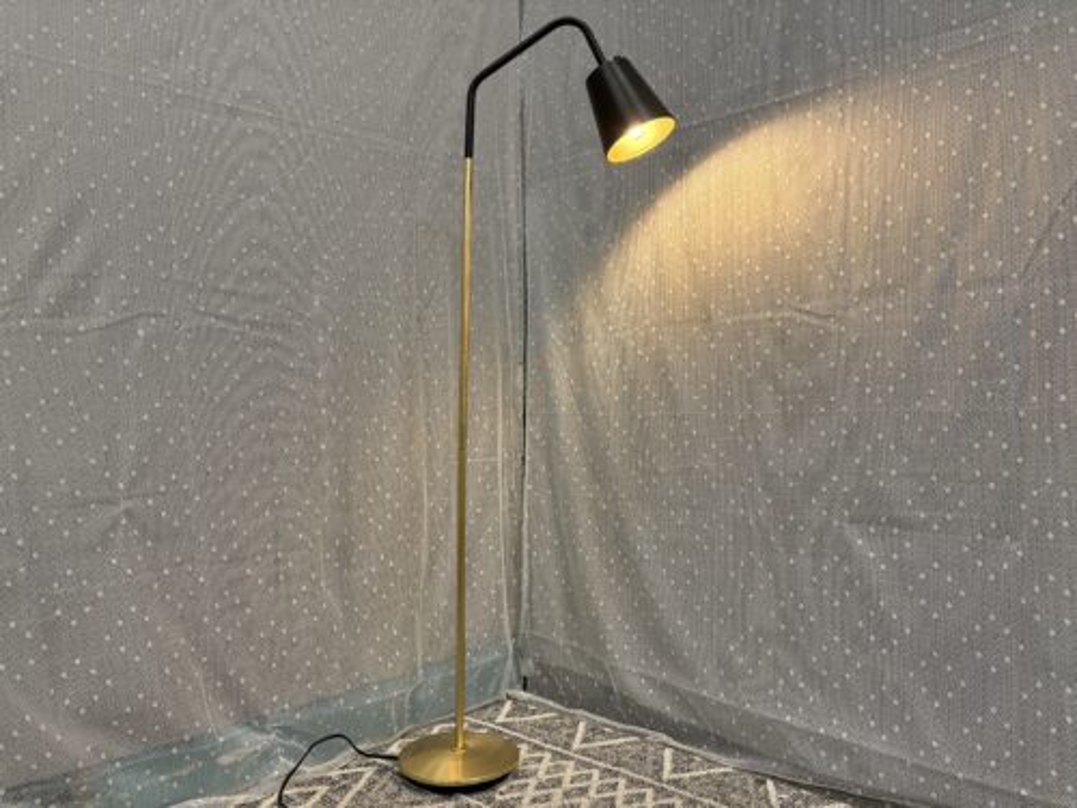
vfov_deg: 53.1
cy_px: 404
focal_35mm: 26
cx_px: 538
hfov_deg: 67.3
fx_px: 809
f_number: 1.6
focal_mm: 5.96
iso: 200
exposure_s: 1/60
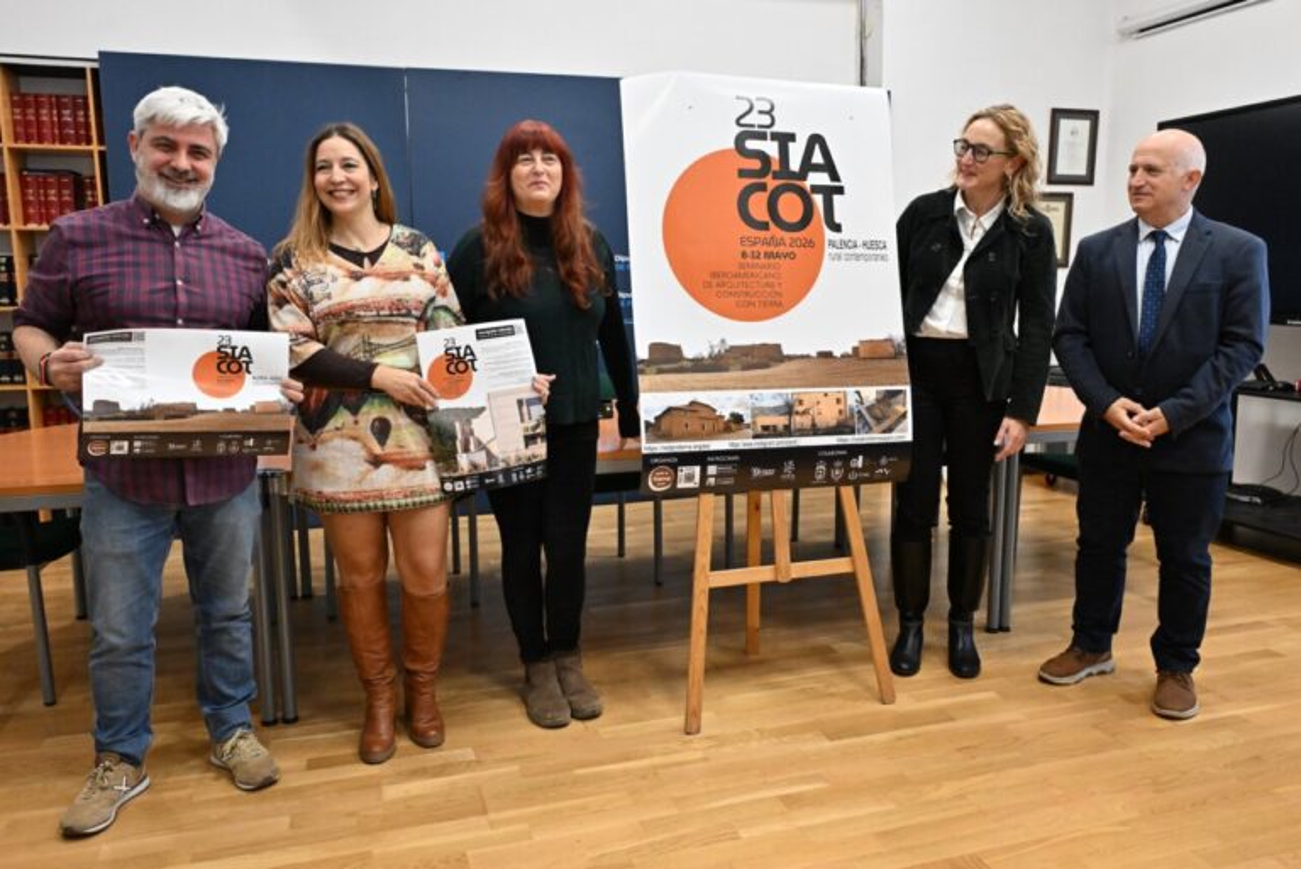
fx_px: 958
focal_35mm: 26
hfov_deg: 68.3
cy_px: 434
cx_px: 650
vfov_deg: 48.8
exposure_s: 1/160
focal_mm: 26.5
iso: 5000
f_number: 6.3
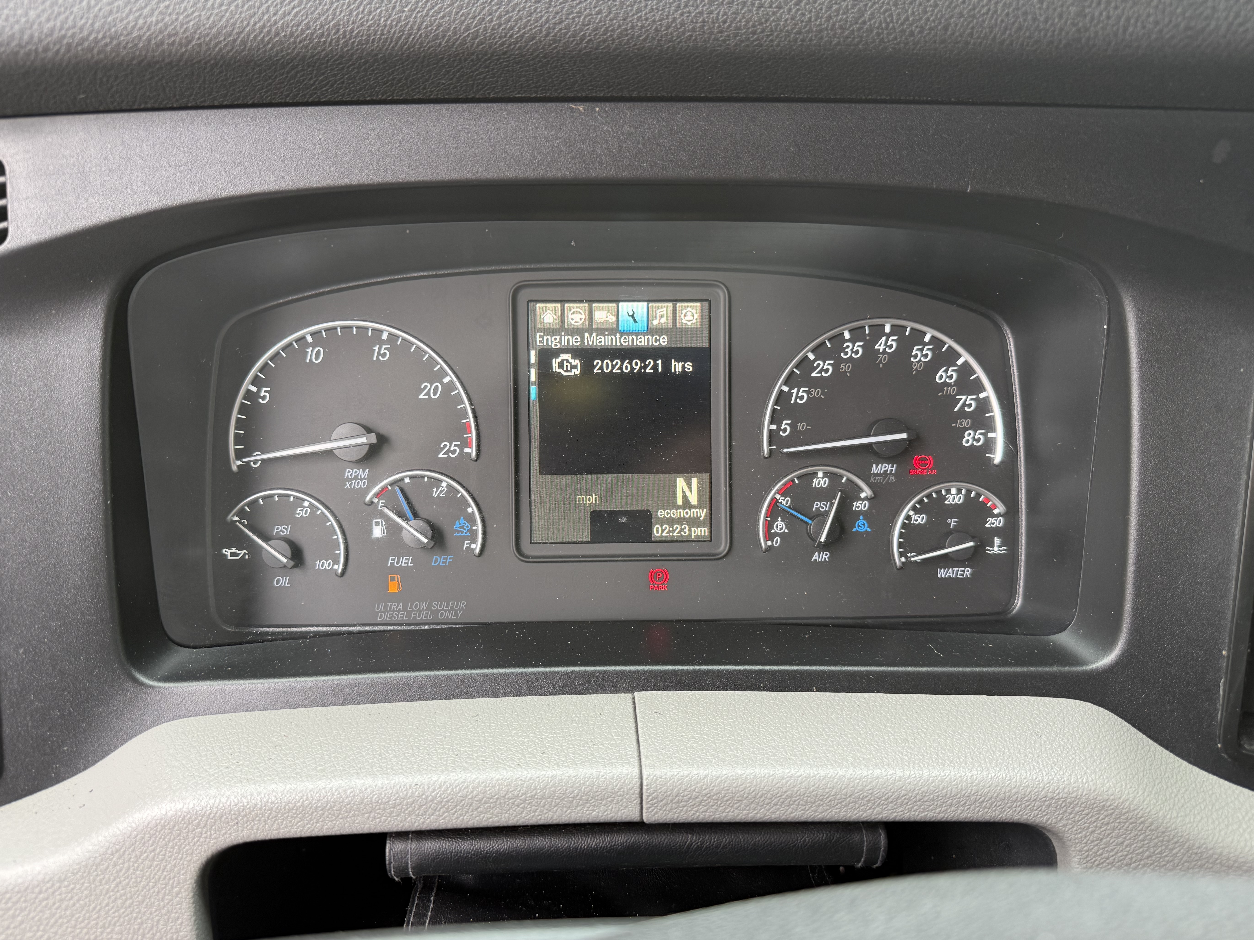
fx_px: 906
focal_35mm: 25
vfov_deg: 54.9
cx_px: 606
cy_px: 489
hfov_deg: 69.4
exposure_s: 1/121
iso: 160
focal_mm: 6.76
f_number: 1.78
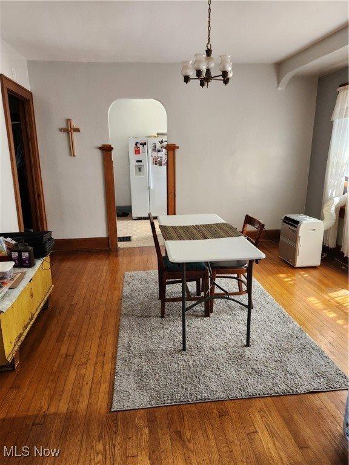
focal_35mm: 23
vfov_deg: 73.9
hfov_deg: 58.9
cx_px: 174
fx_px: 309
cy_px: 232
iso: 200
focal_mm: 5.4
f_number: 1.8
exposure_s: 1/180
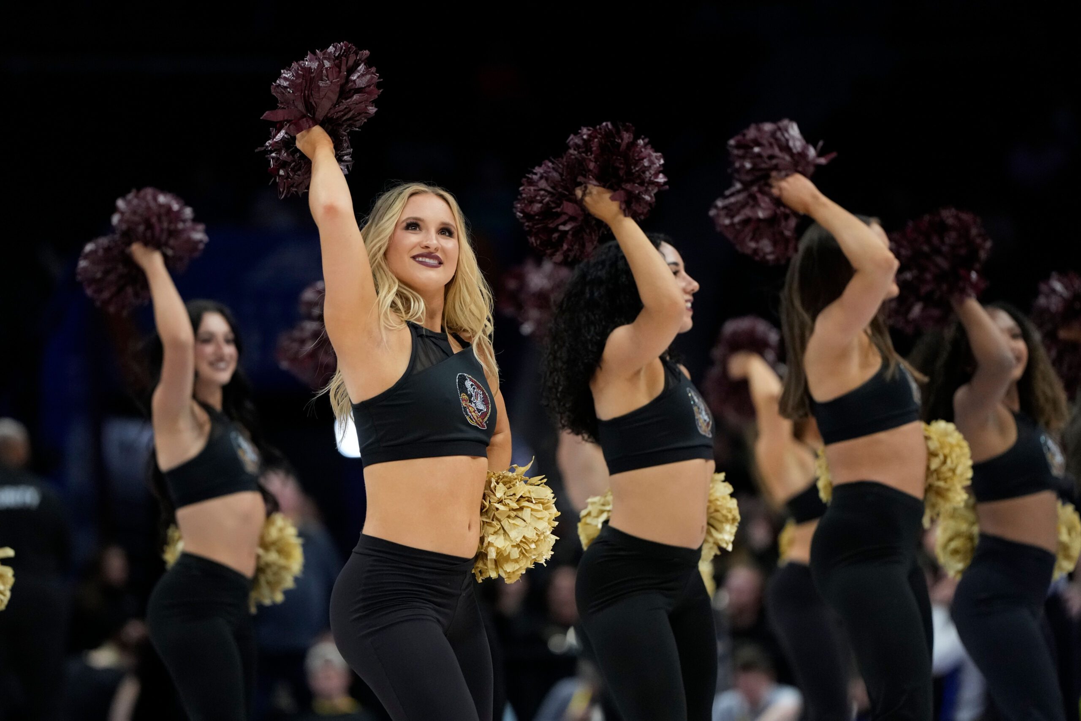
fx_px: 6005
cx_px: 540
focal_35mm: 200
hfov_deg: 10.3
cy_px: 360
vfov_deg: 6.9
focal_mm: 200
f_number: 2.8
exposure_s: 1/1600
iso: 3200
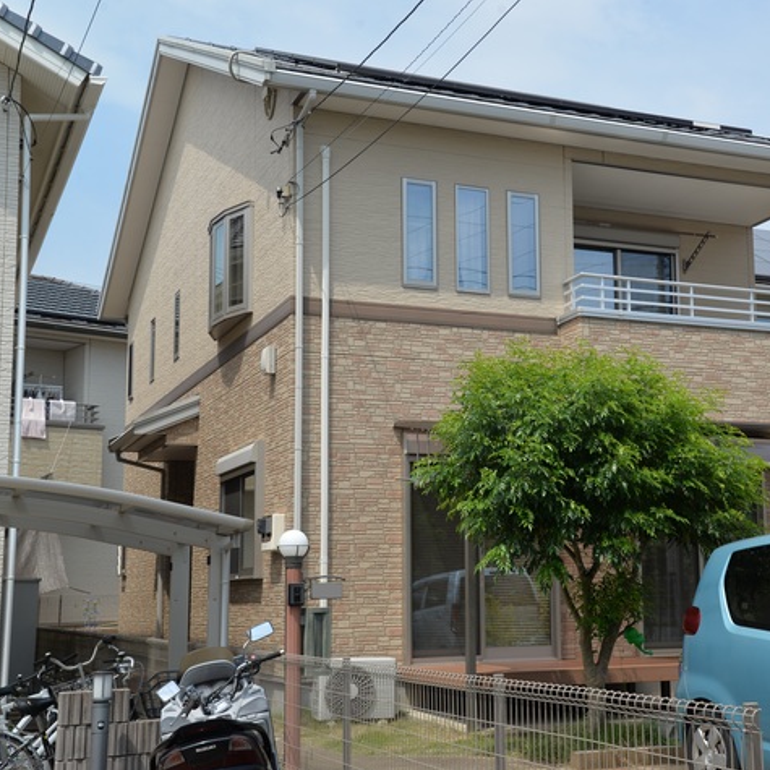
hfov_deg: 34.4
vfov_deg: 34.7
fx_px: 1233
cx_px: 511
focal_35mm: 49
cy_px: 387
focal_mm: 38
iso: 110
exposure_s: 1/250
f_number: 8
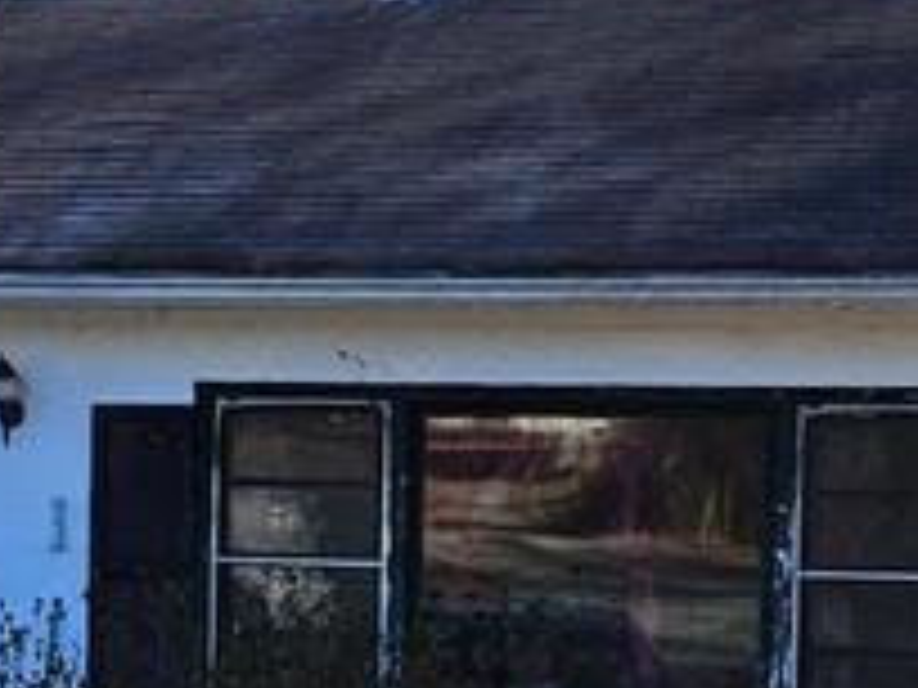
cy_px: 580
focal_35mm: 162
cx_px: -572
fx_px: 4296
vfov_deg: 9.1
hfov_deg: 11.5
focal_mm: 5.4
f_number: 1.8
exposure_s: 1/986
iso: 25
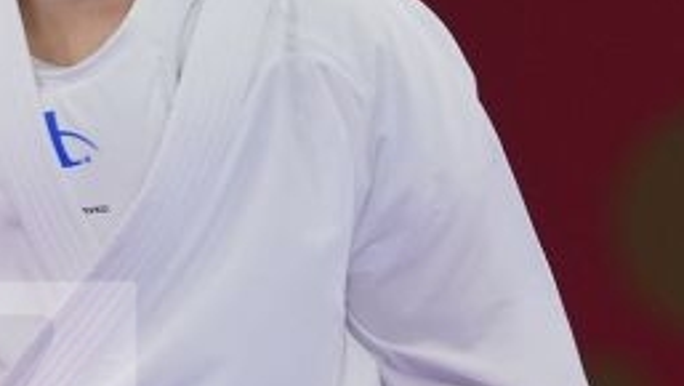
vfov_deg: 0.8
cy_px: 524
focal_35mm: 1465
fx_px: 26590
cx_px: 790
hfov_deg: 1.5
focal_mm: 200
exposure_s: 1/1000
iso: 640
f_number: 2.8
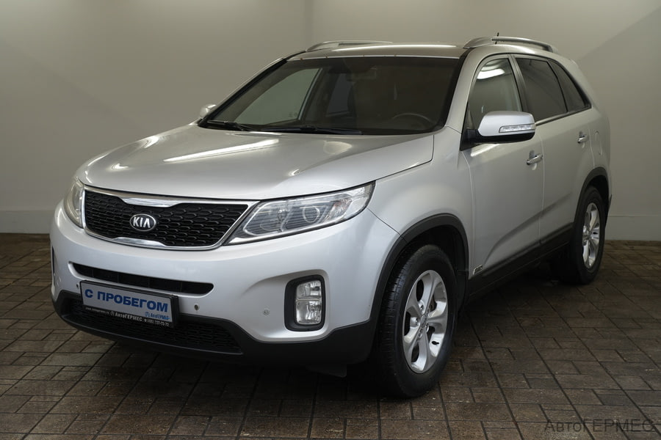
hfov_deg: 43.6
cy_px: 220
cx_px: 330
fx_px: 826
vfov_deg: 29.9
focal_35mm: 45
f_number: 5.6
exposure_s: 1/200
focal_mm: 45
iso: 500
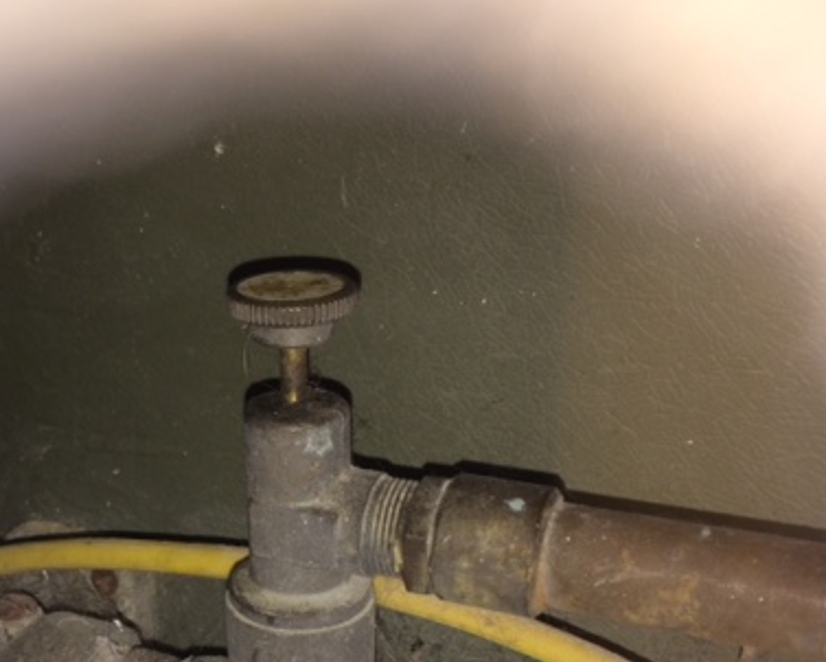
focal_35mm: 48
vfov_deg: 30.8
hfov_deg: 37.6
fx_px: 1174
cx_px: 182
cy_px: 515
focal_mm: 4.15
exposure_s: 1/81
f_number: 2.2
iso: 32
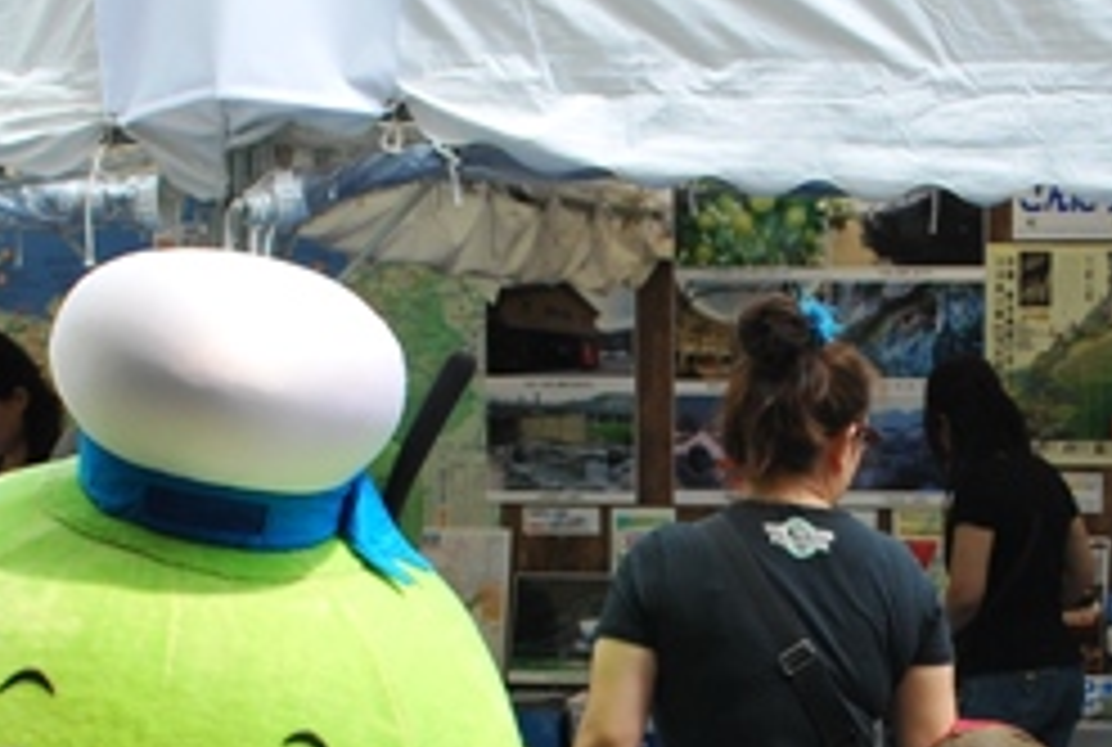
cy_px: 783
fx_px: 3468
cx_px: 752
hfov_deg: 18.2
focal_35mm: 112
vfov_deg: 12.1
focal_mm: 24
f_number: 5.6
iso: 180
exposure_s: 1/125
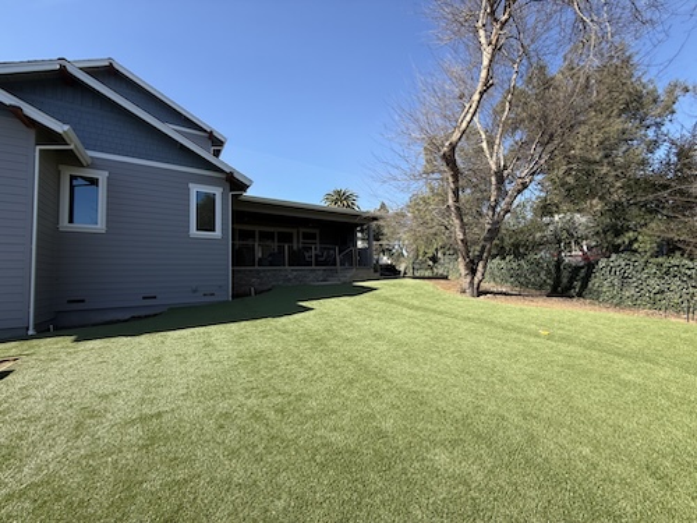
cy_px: 262
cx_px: 348
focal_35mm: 14
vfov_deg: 85.7
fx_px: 282
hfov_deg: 102.1
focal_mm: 2.22
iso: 50
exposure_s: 1/970
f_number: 2.2
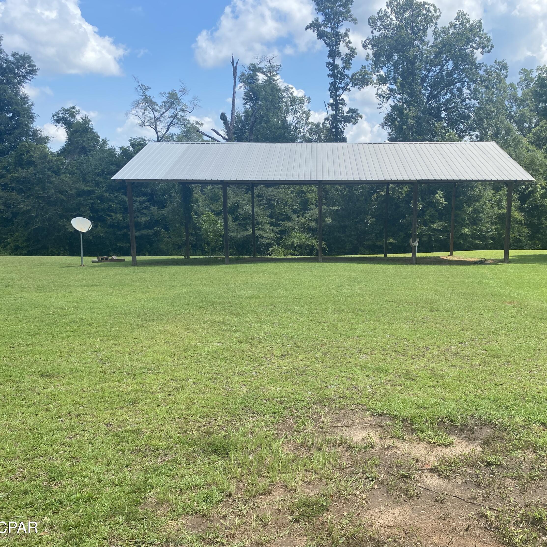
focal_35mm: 31
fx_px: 554
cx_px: 314
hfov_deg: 52.3
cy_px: 276
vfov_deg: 52.5
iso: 32
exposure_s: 1/1838
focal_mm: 4.25
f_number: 1.8
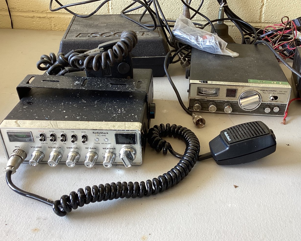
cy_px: 130
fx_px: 330
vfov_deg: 40.1
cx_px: 170
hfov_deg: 49.0
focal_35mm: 37
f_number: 2.4
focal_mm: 3.3
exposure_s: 1/60
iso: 50
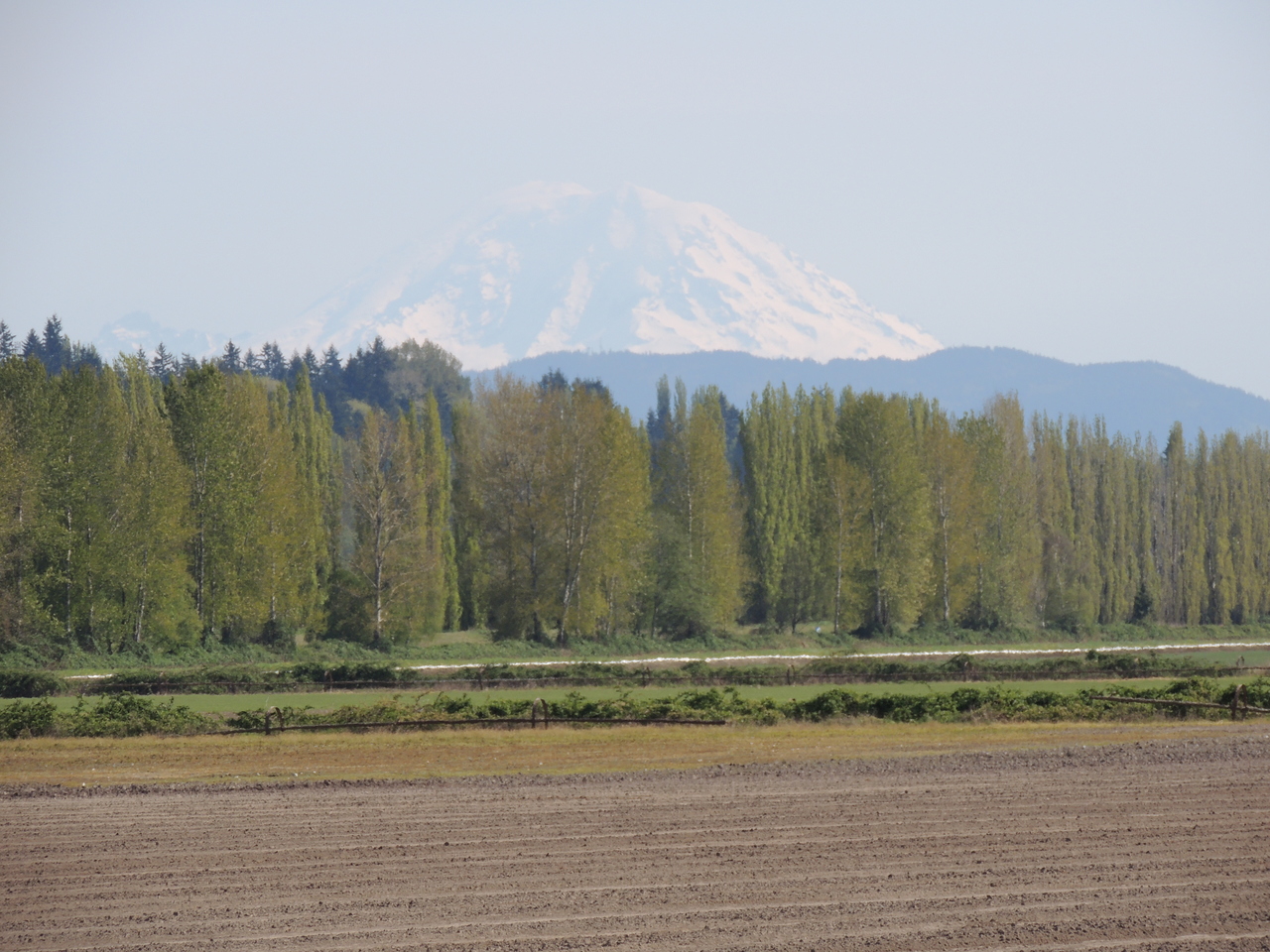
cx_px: 635
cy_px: 476
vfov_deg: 4.6
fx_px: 11924
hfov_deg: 6.1
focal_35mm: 325
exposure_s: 1/500
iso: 100
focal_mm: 57.9
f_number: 4.8
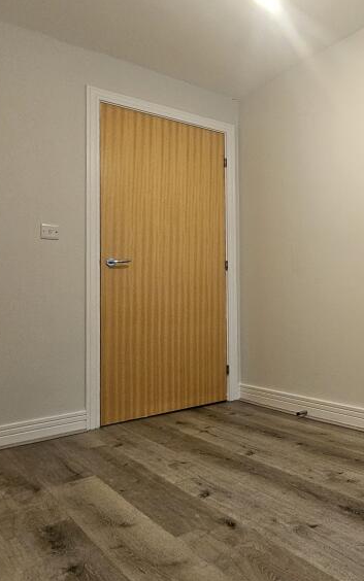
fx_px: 396
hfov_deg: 42.6
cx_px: 364
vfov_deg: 72.5
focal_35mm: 25
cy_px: 277
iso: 320
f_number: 2.2
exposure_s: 1/50
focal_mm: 2.2
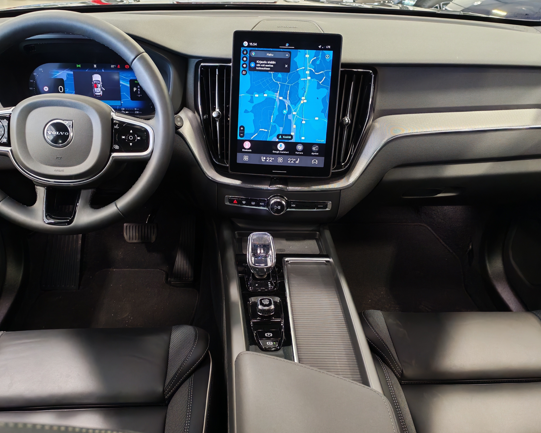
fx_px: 512
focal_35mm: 32
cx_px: 251
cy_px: 221
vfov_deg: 45.8
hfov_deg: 55.6
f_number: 1.9
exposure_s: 1/50
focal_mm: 6.12
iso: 1250
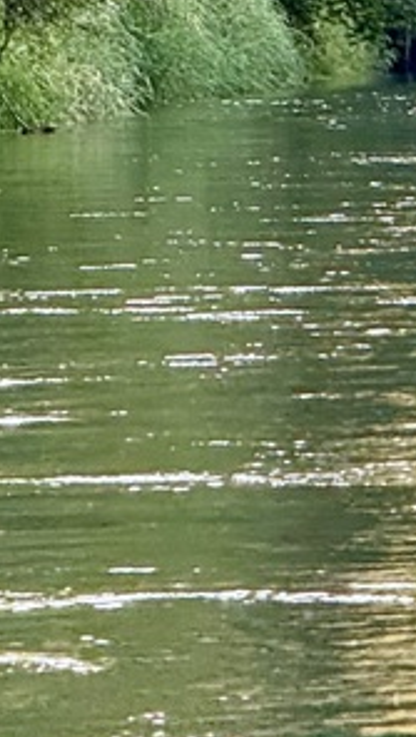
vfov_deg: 4.8
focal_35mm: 452
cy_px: -197
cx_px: 971
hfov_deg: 2.7
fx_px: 8844
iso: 200
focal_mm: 15.66
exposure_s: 1/76
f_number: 2.8
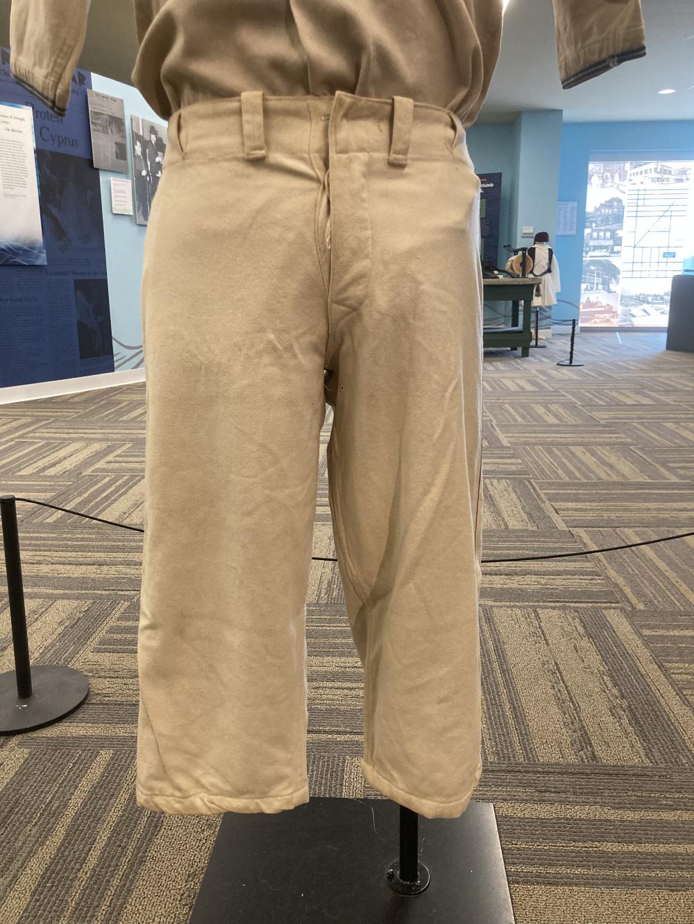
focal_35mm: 28
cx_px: 347
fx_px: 748
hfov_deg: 49.8
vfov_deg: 63.4
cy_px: 462
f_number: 1.8
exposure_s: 1/60
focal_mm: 3.99
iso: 200
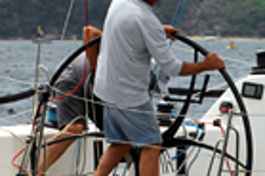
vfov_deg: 1.5
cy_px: 66
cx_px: 366
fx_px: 6661
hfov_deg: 2.3
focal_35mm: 907
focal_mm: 140
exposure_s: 1/1000
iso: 400
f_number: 8
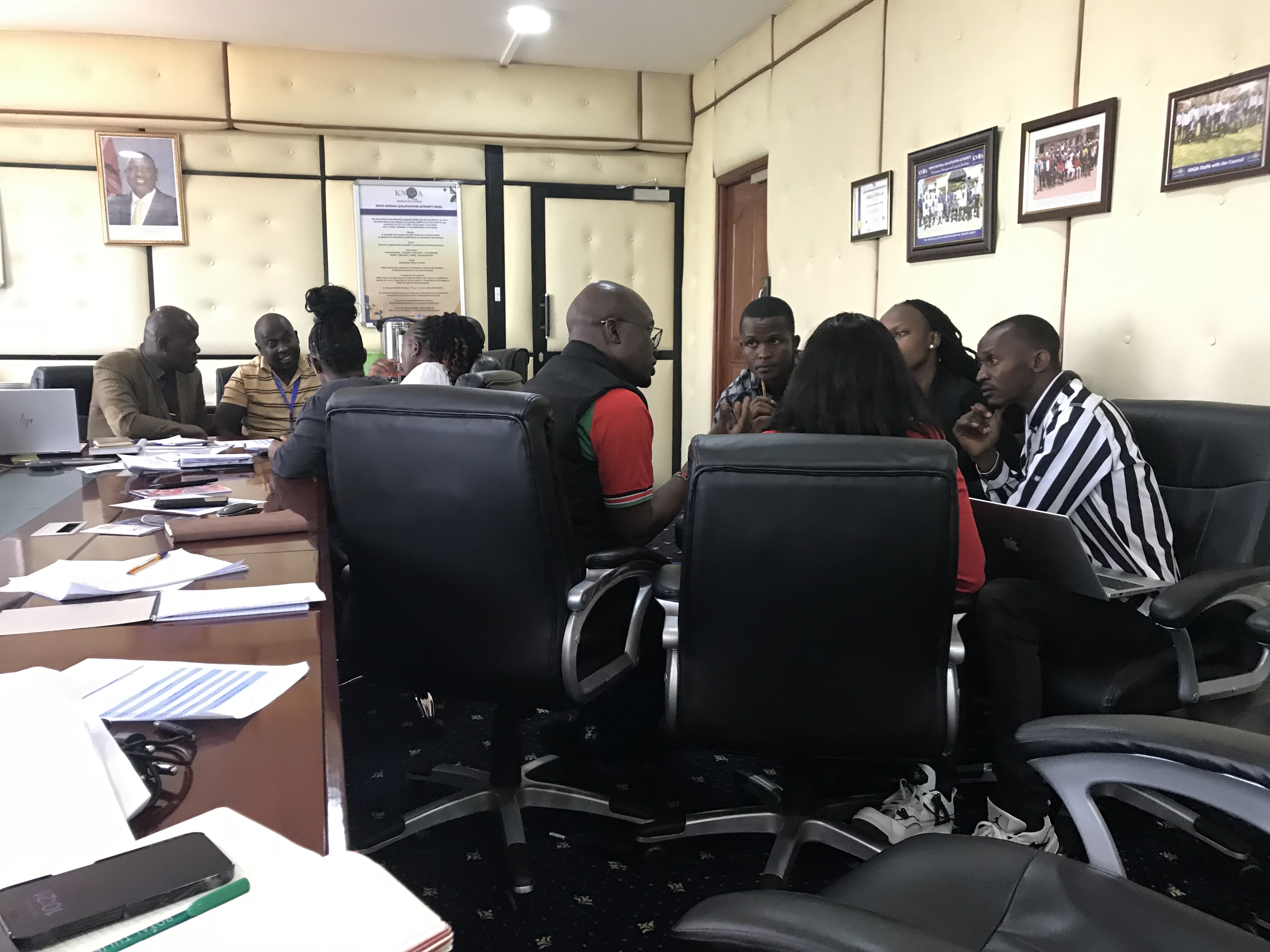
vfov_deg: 49.7
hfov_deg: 63.4
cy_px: 476
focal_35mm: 28
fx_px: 1027
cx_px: 635
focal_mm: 3.99
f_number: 1.8
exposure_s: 1/17
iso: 64
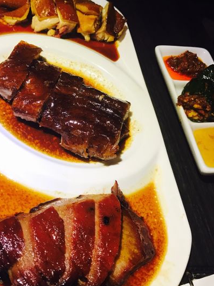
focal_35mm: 37
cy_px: 142
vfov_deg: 50.2
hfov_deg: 38.6
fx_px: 305
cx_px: 96
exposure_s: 1/20
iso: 40
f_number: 1.8
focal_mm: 3.99
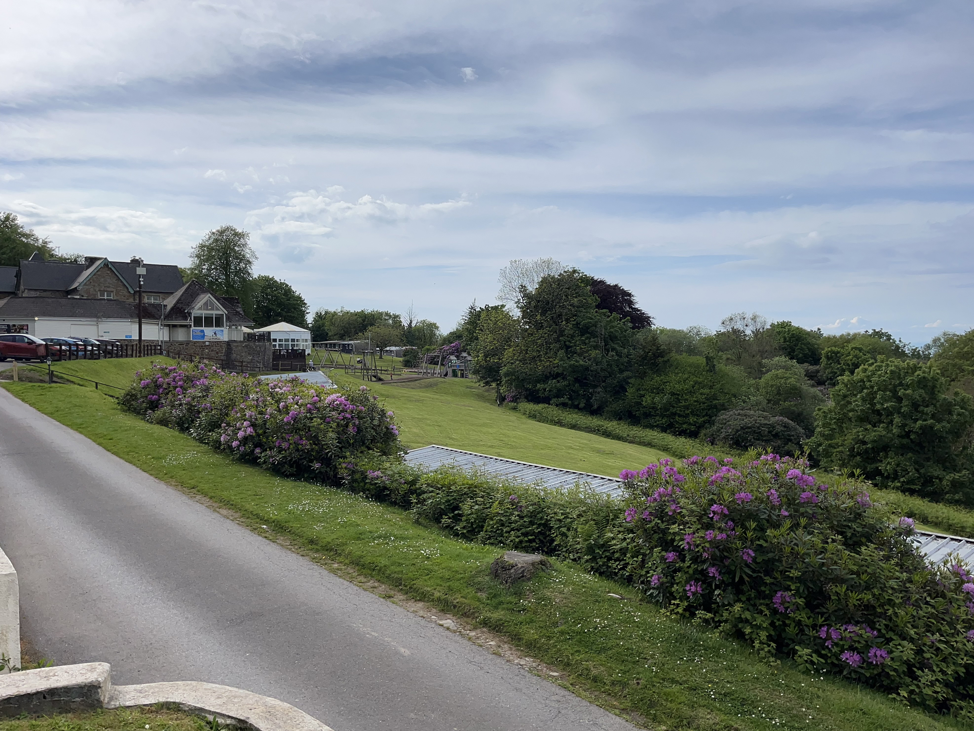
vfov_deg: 53.1
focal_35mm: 26
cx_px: 487
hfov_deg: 67.3
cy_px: 366
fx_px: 732
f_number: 1.6
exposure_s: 1/5464
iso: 50
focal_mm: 5.1
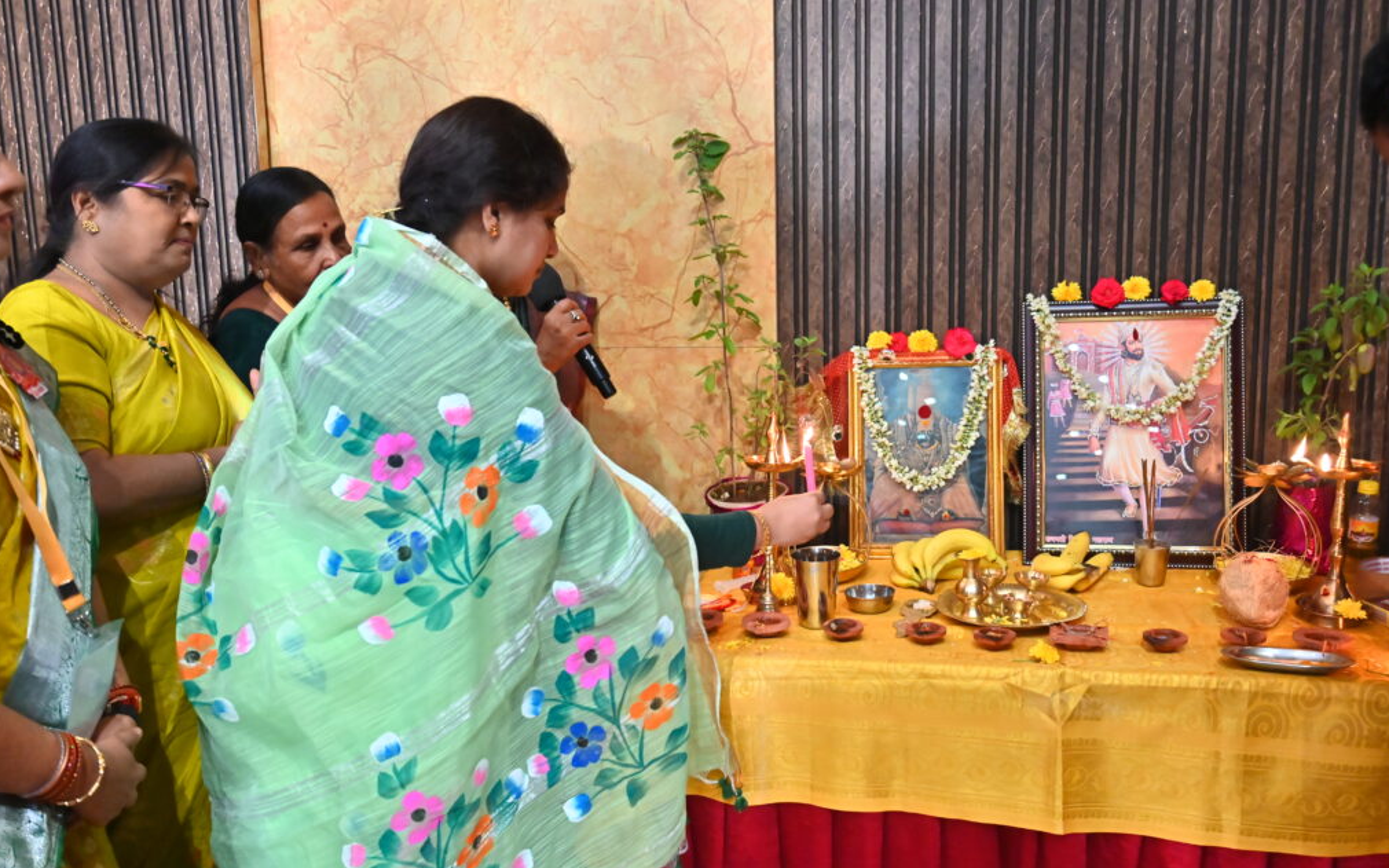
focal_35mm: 32
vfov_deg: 39.4
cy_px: 446
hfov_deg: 59.7
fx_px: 1211
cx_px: 699
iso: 3200
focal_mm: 31
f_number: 4
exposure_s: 1/125
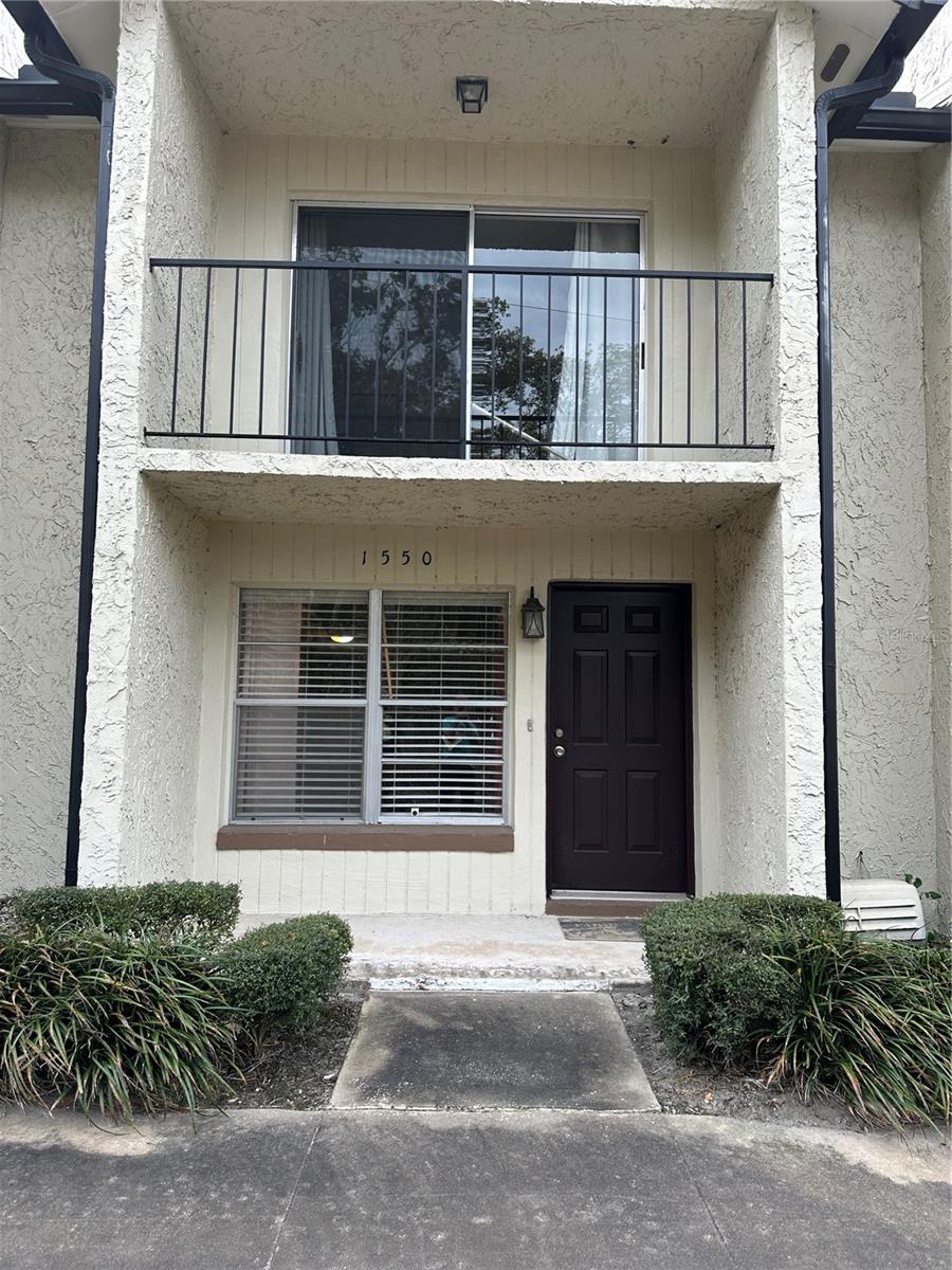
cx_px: 476
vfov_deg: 71.6
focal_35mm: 24
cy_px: 635
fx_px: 880
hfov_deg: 56.8
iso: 80
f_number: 1.78
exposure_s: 1/521
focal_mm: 6.86
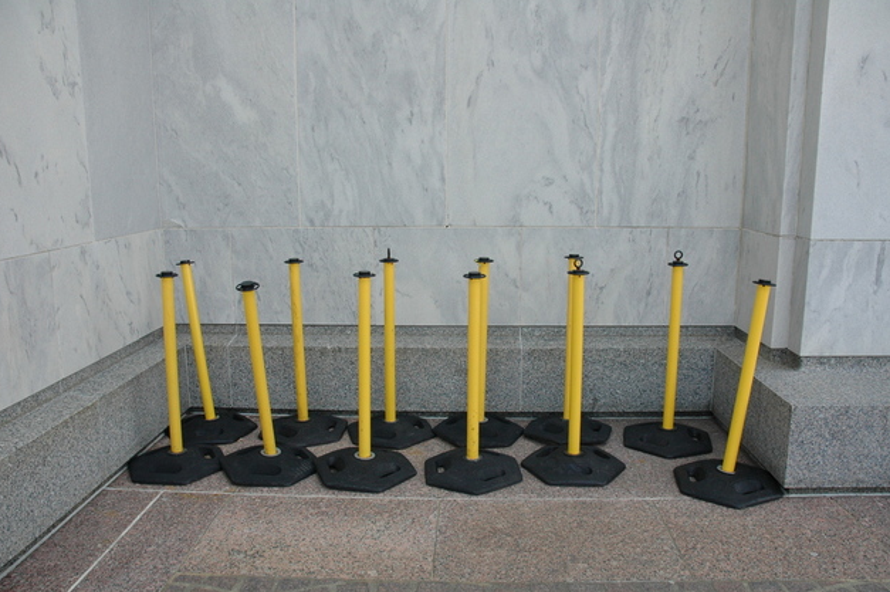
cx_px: 451
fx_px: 692
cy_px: 298
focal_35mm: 28
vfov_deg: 46.3
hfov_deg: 65.5
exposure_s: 1/400
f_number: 5.6
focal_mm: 18
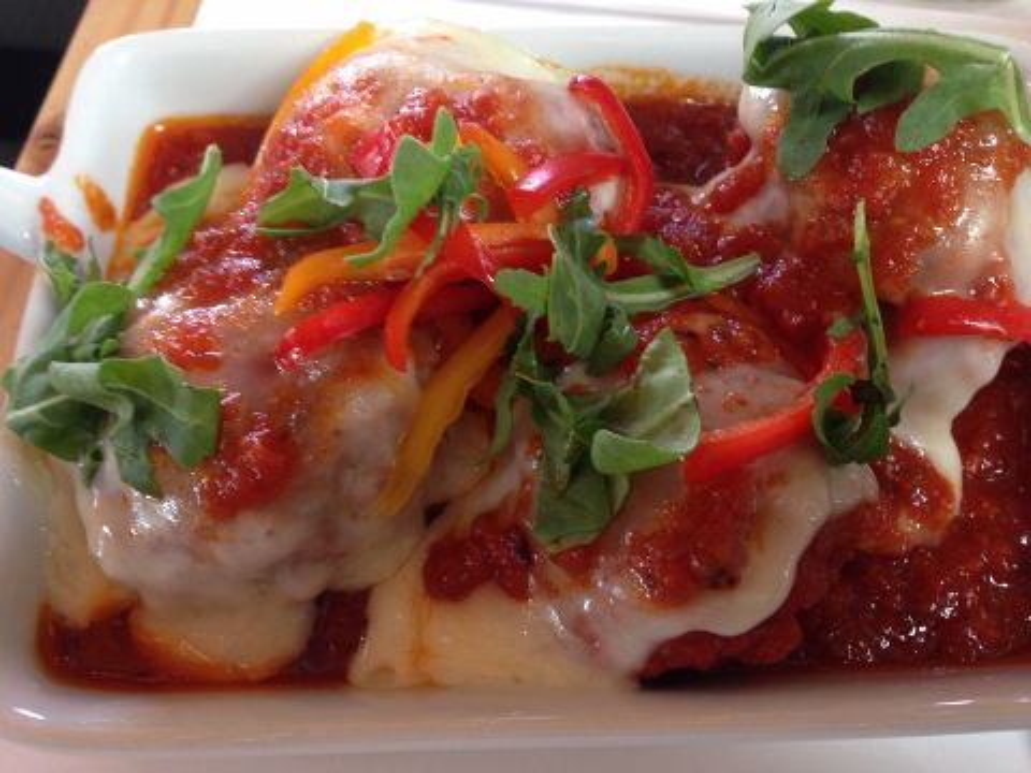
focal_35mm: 33
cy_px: 386
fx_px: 983
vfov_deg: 42.9
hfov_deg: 55.4
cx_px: 516
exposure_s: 1/20
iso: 100
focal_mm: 4.12
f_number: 2.4
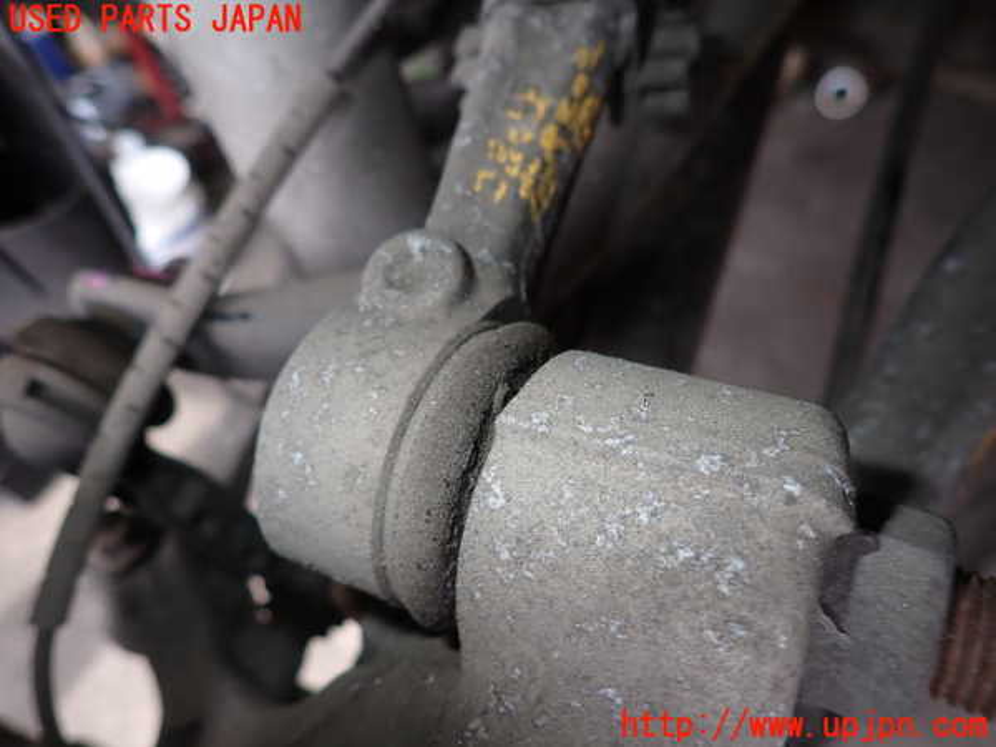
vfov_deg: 54.9
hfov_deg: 69.4
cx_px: 498
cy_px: 374
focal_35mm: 25
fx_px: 719
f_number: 5.6
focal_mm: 4.5
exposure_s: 1/30
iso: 100
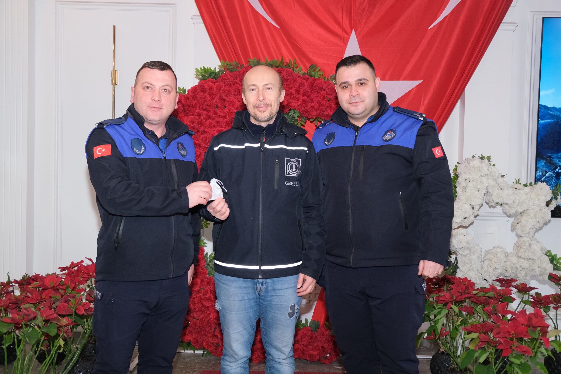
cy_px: 187
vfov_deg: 35.1
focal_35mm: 38
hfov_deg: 50.7
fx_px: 592
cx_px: 280
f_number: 4
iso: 2000
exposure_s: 1/200
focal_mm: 25.4
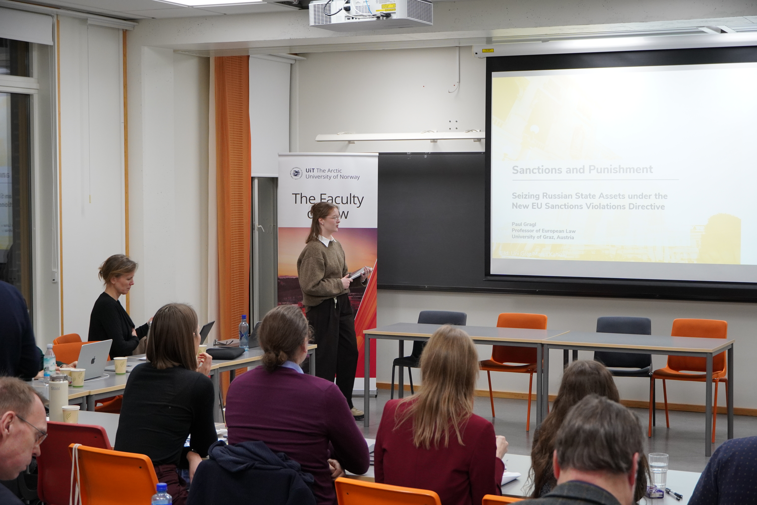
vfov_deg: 21.1
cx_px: 378
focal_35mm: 64
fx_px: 1356
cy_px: 252
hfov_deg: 31.2
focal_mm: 43
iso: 1000
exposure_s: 1/80
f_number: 5
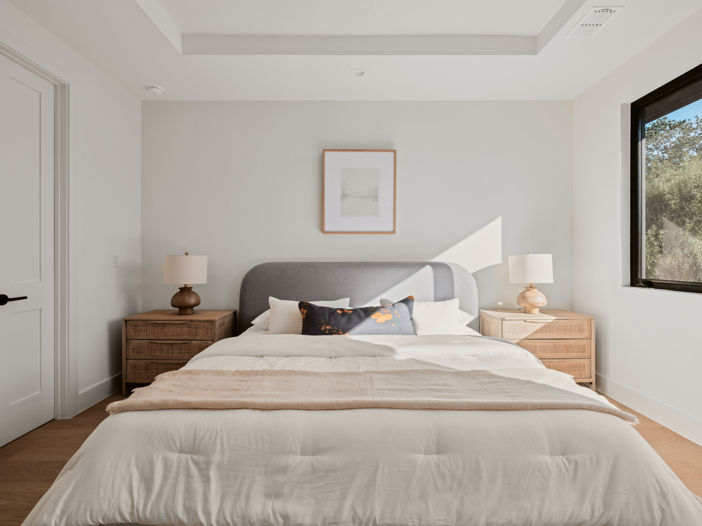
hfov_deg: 91.0
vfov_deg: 74.7
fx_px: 345
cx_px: 351
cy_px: 263
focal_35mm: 17
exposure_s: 1/13
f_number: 13
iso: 320
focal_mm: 21.8
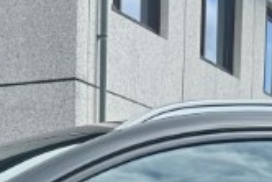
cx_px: 2
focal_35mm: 154
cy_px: 449
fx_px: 1165
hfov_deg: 13.2
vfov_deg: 8.2
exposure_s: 1/2203
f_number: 1.78
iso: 80
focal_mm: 6.86
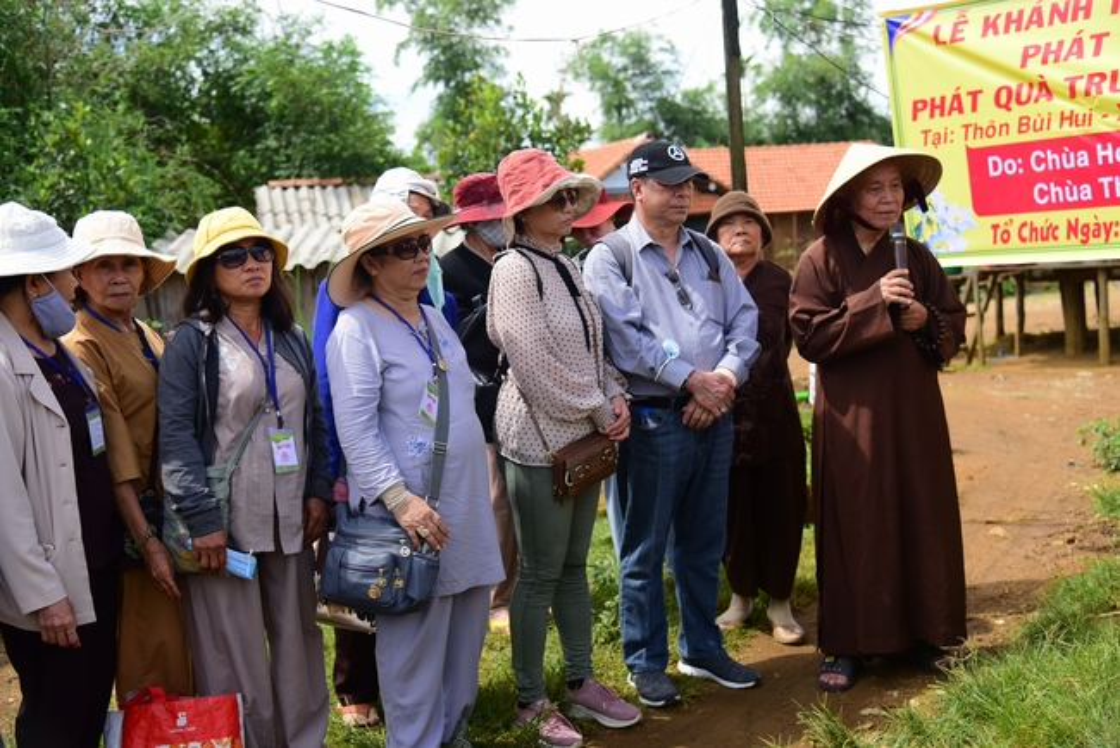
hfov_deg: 42.7
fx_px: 1432
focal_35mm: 46
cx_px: 560
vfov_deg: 29.3
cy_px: 374
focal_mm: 46
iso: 320
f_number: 4
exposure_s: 1/1000
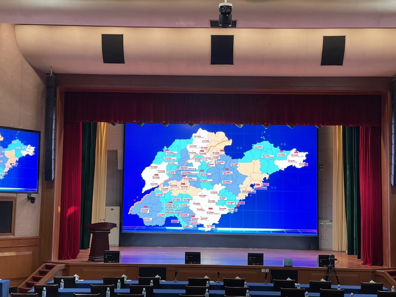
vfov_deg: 22.9
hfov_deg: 30.3
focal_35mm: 64
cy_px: 148
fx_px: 732
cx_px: 198
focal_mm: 7.5
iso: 125
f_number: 2.2
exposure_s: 1/50
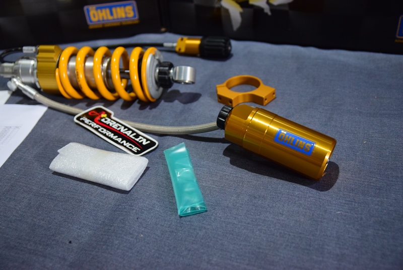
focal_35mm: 39
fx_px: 437
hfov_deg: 49.5
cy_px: 135
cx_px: 202
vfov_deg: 34.3
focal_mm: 26
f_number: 3.2
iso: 1250
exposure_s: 1/30
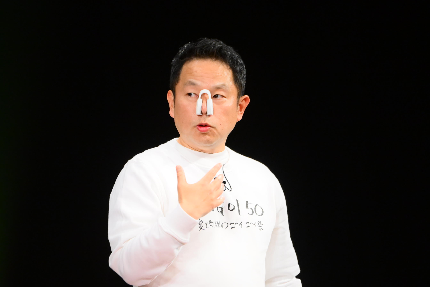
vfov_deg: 2.3
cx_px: 215
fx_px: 7166
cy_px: 144
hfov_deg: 3.4
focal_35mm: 600
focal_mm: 400
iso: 4000
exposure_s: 1/320
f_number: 5.6
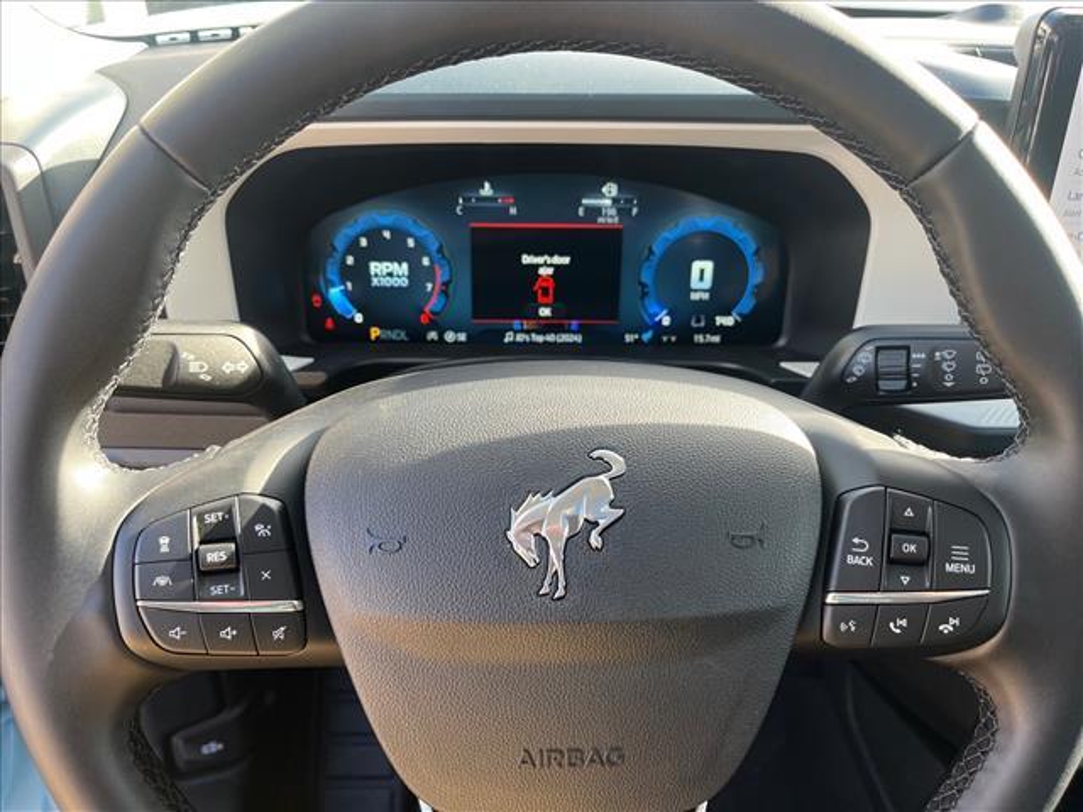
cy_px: 406
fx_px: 813
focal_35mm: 26
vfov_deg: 53.1
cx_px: 542
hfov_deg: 67.3
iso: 50
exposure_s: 1/122
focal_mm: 5.1
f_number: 1.6
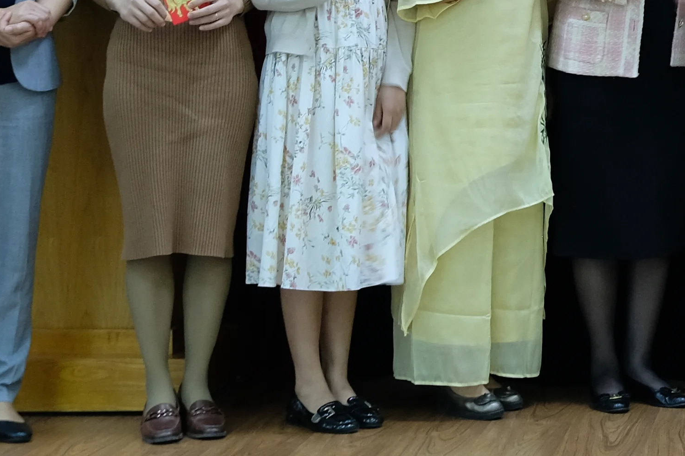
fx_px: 2302
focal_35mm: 121
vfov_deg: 11.1
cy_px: -103
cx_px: 830
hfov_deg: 16.2
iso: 800
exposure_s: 1/30
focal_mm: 20.3
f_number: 4.2
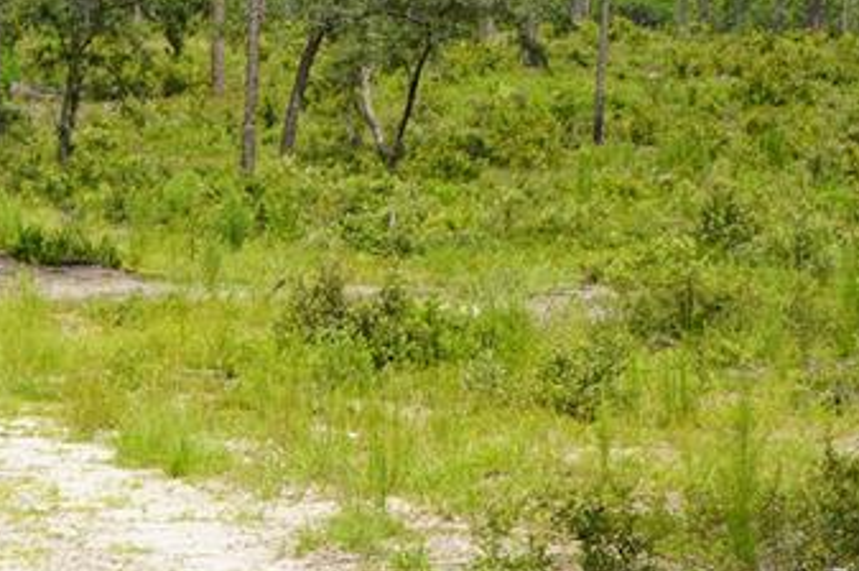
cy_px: -5
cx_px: 102
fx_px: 5077
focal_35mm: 213
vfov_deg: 6.4
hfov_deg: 9.6
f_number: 10
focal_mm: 70
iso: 100
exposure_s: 1/125
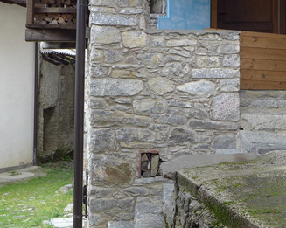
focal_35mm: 62
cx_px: 244
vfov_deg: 24.4
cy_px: 75
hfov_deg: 29.5
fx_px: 524
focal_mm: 5.9
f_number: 2.8
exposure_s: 1/125
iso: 80
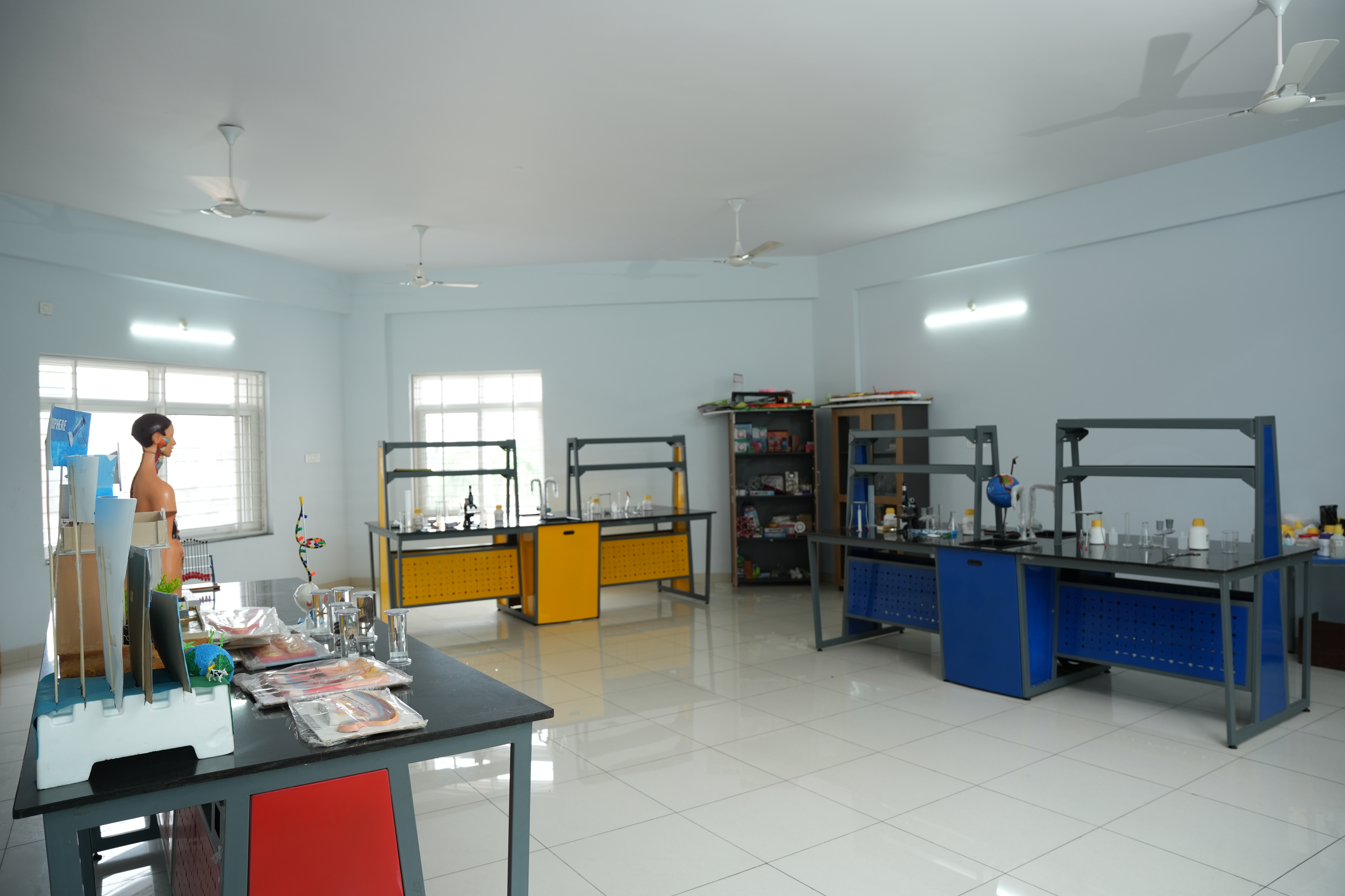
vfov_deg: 53.1
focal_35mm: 24
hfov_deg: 73.7
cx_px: 672
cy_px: 448
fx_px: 897
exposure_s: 1/100
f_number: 3.5
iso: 400
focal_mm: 24
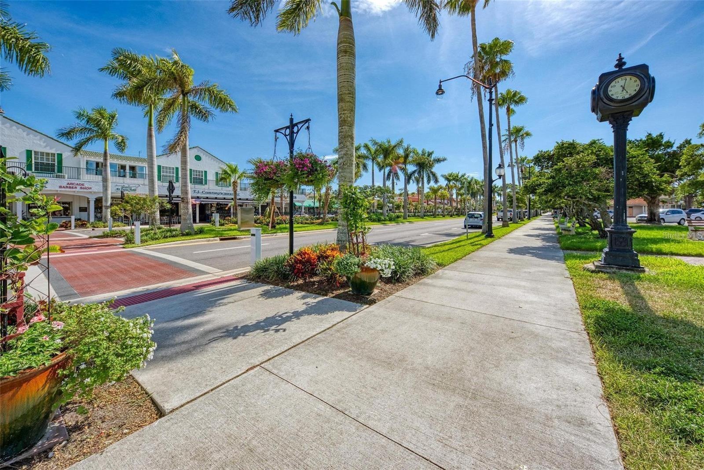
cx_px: 352
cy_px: 235
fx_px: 254
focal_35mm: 13
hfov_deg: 108.3
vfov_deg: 85.5
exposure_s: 1/800
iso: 250
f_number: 7.1
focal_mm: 13
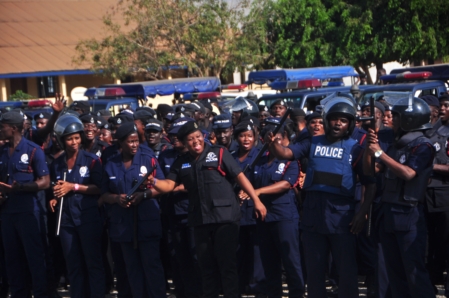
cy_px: 149
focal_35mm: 158
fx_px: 1962
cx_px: 224
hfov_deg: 13.1
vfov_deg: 8.7
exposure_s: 1/2000
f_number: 5.6
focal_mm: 105
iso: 200
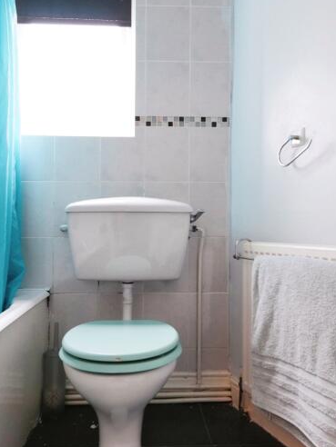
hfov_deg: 46.8
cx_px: 167
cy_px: 228
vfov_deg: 60.0
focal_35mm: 30
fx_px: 388
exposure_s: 1/50
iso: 400
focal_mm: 10
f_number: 4
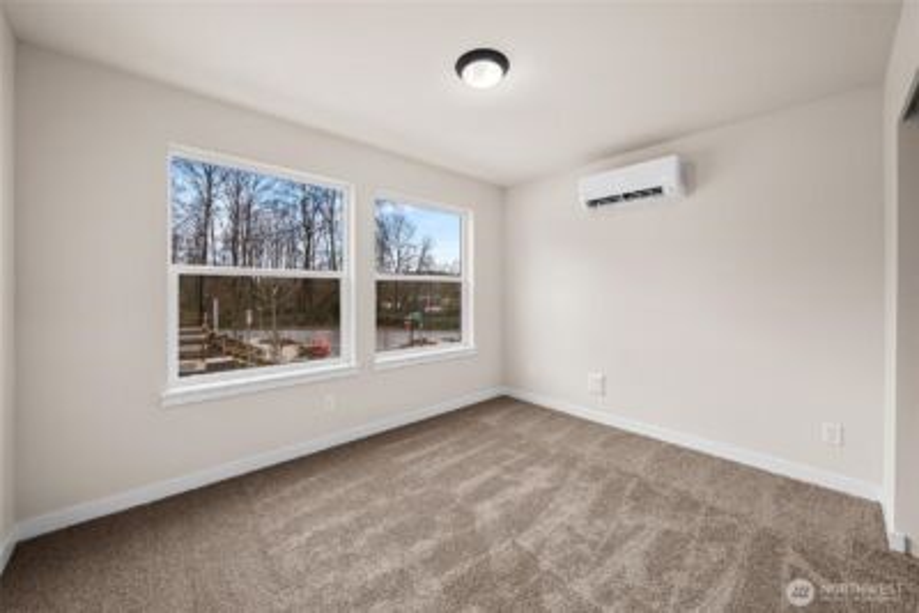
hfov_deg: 108.3
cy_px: 306
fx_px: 332
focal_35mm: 13
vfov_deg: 85.5
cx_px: 460
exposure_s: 1/30
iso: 500
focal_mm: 13
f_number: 7.1
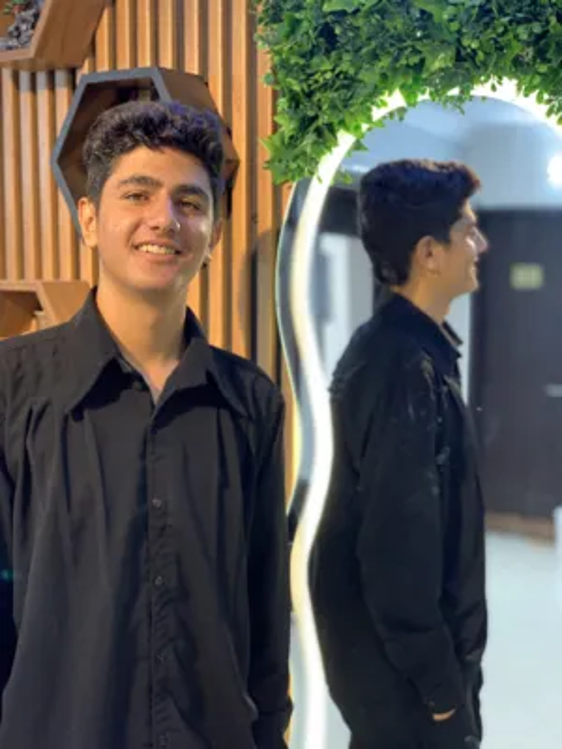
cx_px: 281
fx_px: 1126
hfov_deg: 28.0
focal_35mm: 52
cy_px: 374
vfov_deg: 36.8
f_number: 2.4
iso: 64
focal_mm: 6
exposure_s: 1/50
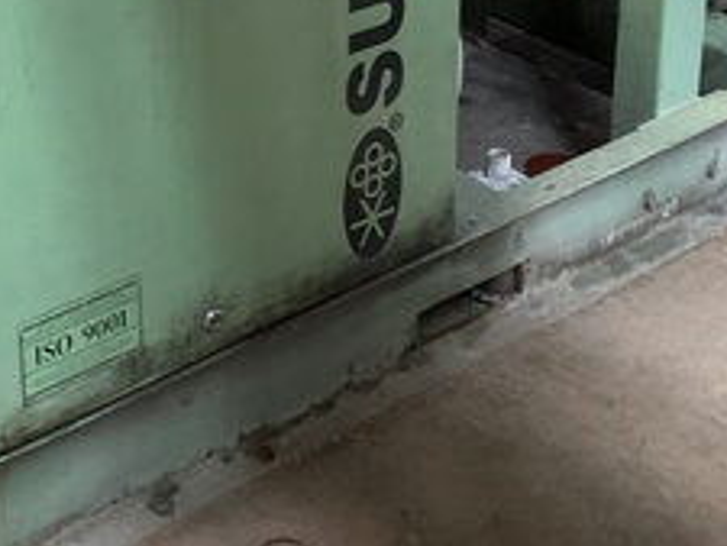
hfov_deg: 25.9
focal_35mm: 74
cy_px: -174
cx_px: 168
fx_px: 1555
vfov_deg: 18.5
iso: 320
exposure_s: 1/40
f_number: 1.8
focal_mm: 4.25
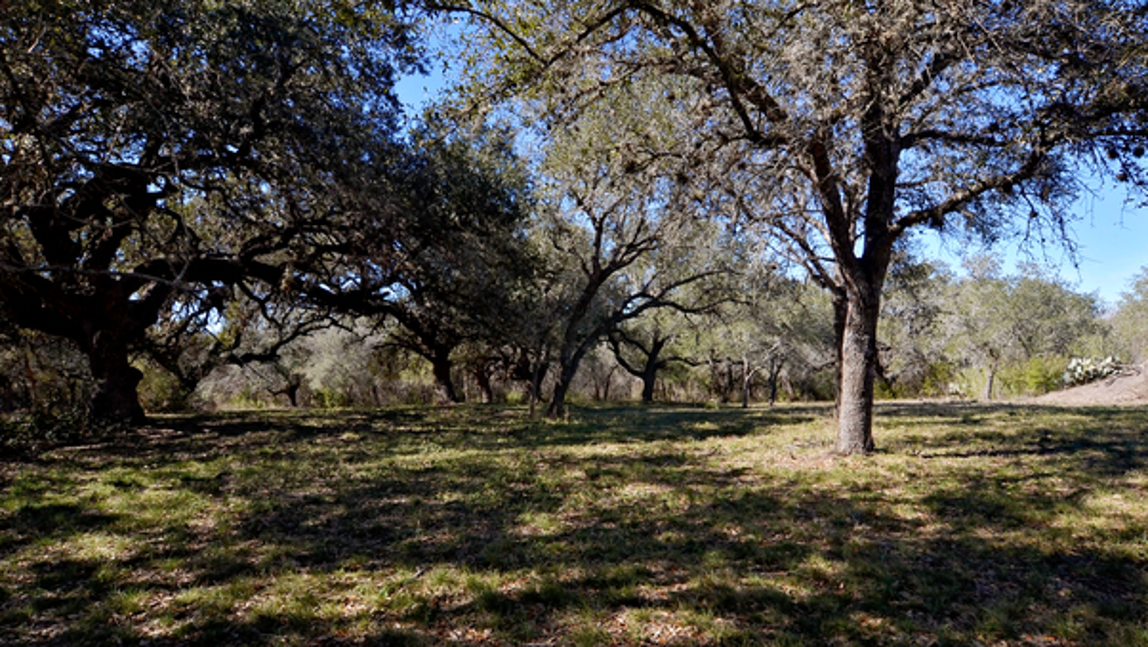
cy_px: 376
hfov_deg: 86.6
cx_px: 599
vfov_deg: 55.6
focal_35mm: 20
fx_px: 609
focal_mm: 12
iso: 200
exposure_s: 1/500
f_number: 8
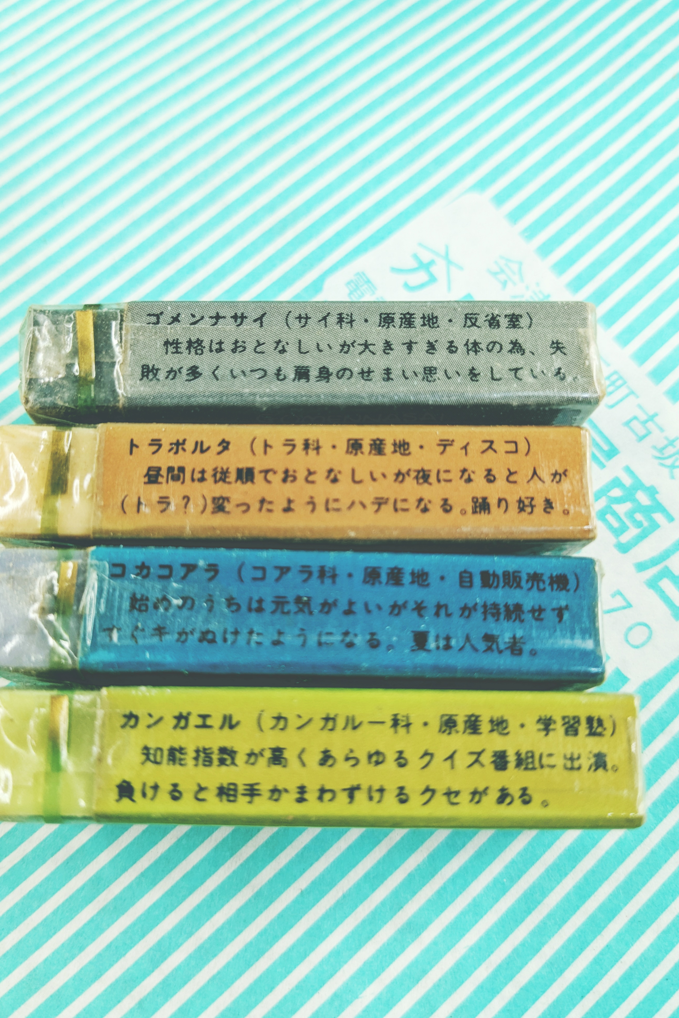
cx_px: 292
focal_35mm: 29
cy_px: 500
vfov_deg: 63.7
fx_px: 820
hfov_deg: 44.8
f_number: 1.73
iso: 74
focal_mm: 4.38
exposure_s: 1/99.9
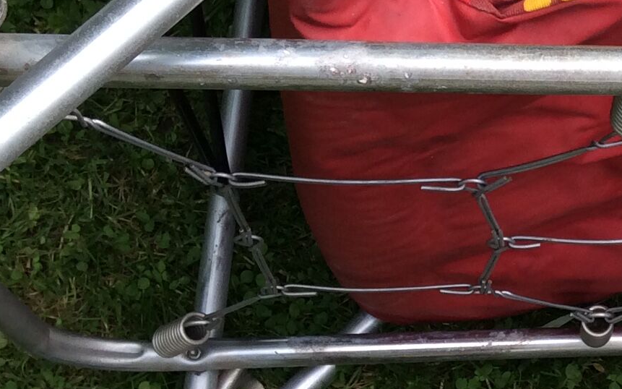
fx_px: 1729
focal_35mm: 102
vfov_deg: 12.8
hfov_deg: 19.6
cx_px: 679
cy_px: 208
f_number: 2.4
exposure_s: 1/187
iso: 32
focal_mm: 3.3
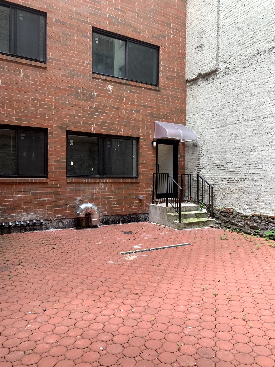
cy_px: 184
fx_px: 275
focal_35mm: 26
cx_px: 138
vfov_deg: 67.3
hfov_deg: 53.1
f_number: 1.8
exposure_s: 1/173
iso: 25
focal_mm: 4.25
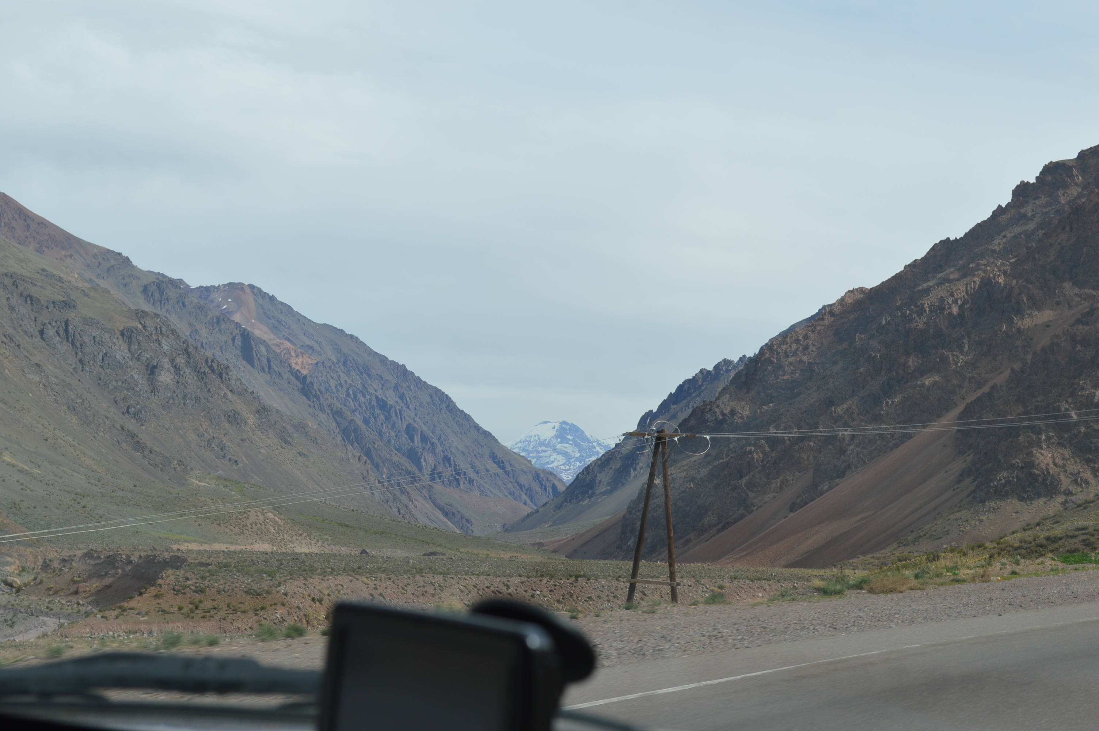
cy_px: 366
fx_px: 2013
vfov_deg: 20.6
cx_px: 550
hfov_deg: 30.5
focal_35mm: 66
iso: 100
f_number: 8
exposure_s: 1/250
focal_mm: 44
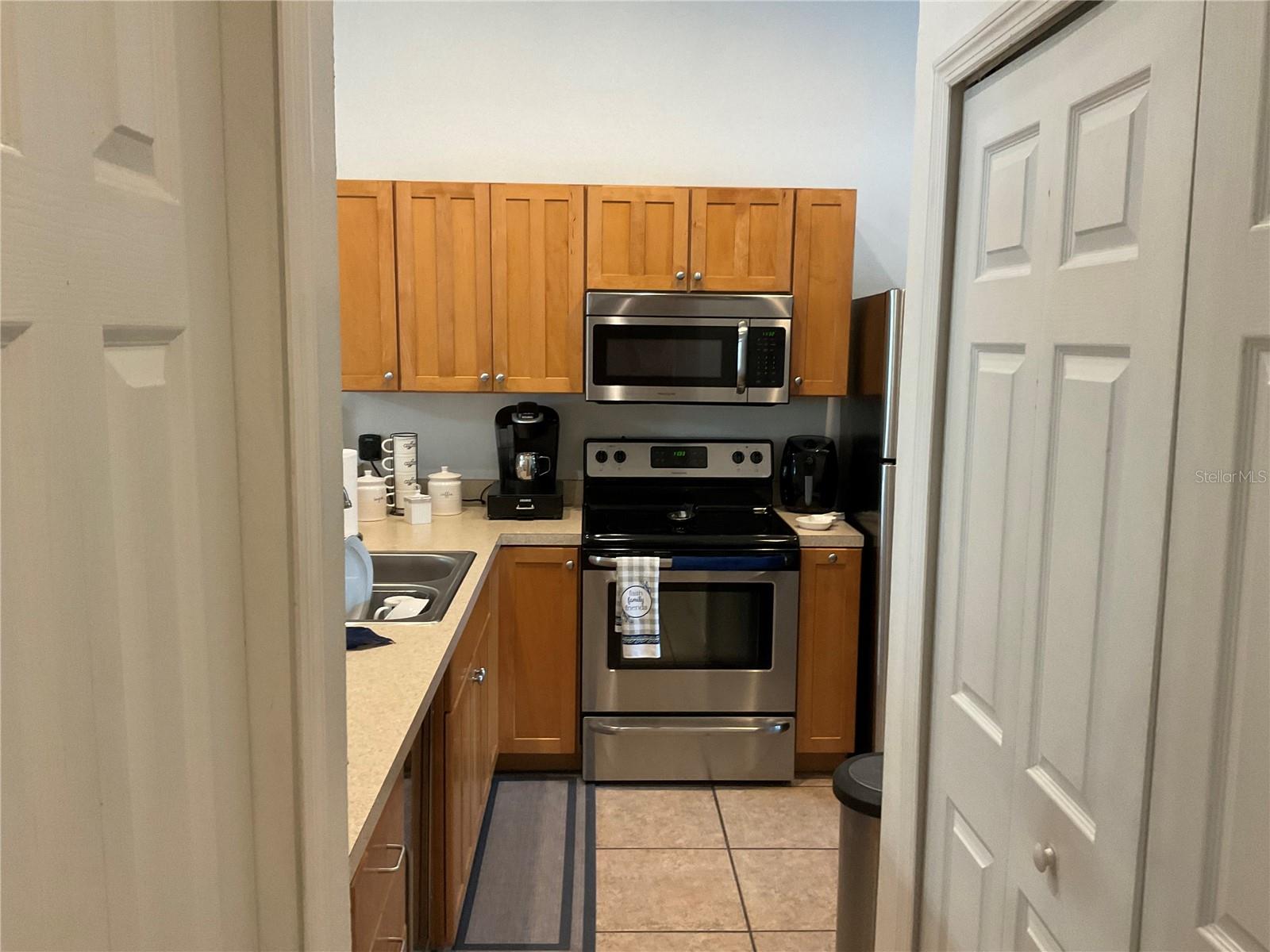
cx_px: 635
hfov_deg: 61.7
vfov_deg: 48.2
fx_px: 1064
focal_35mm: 29
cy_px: 476
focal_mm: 3
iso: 125
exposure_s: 1/60
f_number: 1.8
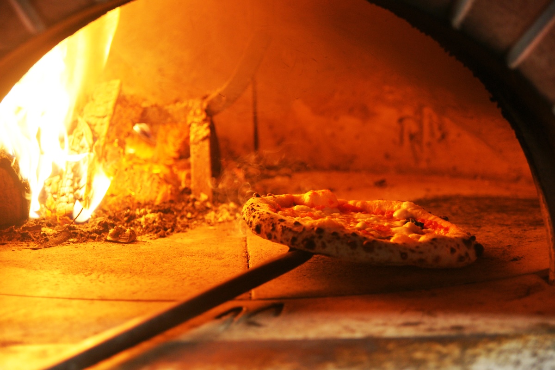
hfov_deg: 43.6
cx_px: 278
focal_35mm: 45
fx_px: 694
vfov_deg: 29.9
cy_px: 185
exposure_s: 1/80
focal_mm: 30
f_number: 3.2
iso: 640
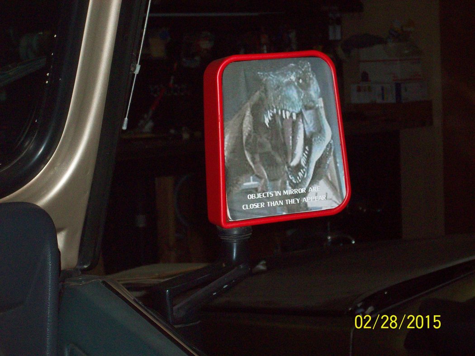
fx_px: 1523
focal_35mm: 111
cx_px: 238
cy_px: 178
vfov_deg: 13.3
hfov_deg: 17.7
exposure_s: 1/128
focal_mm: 18.6
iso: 200
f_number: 5.2
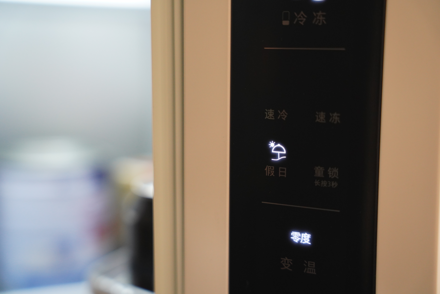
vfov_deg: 22.7
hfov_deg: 33.5
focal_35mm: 60
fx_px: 731
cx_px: 220
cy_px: 147
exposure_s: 1/60
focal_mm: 59.8
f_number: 4
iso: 3200
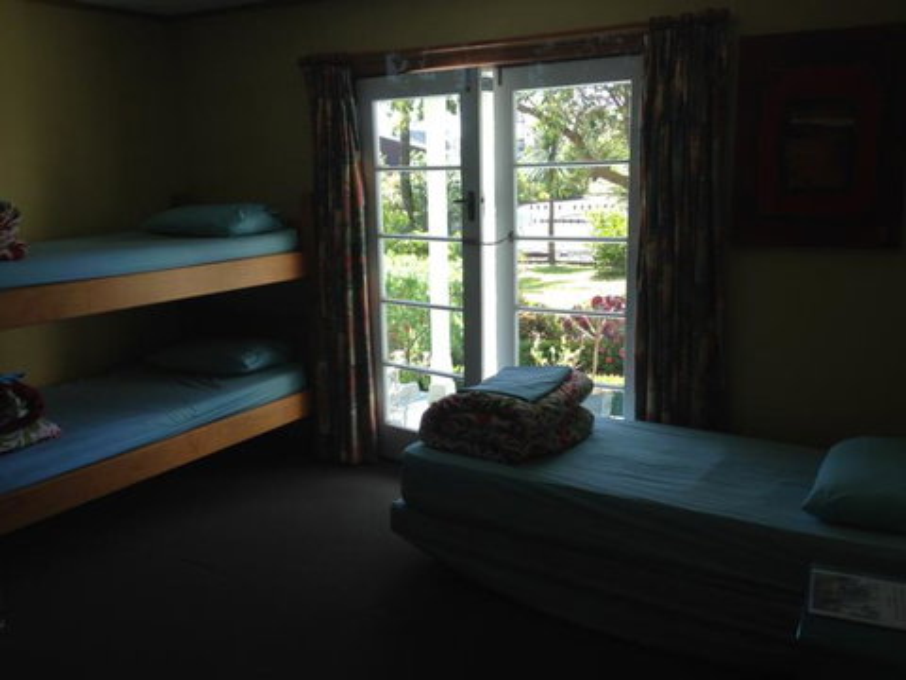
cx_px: 453
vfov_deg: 42.9
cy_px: 340
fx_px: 864
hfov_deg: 55.4
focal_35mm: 33
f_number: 2.4
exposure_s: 1/122
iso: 50
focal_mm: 4.12
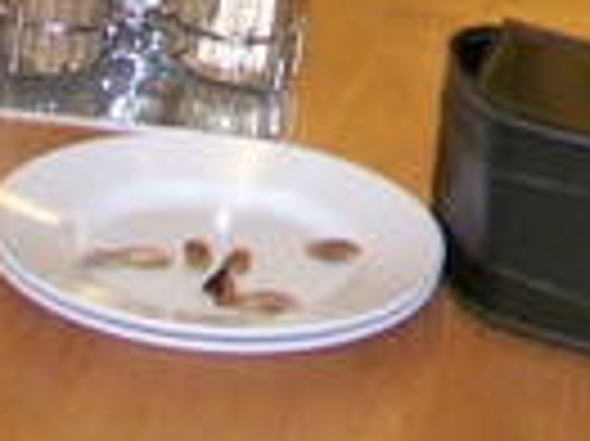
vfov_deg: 7.0
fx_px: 3423
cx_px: 779
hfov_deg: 9.7
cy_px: -630
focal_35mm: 201
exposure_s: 1/30
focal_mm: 7.6
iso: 200
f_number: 2.8
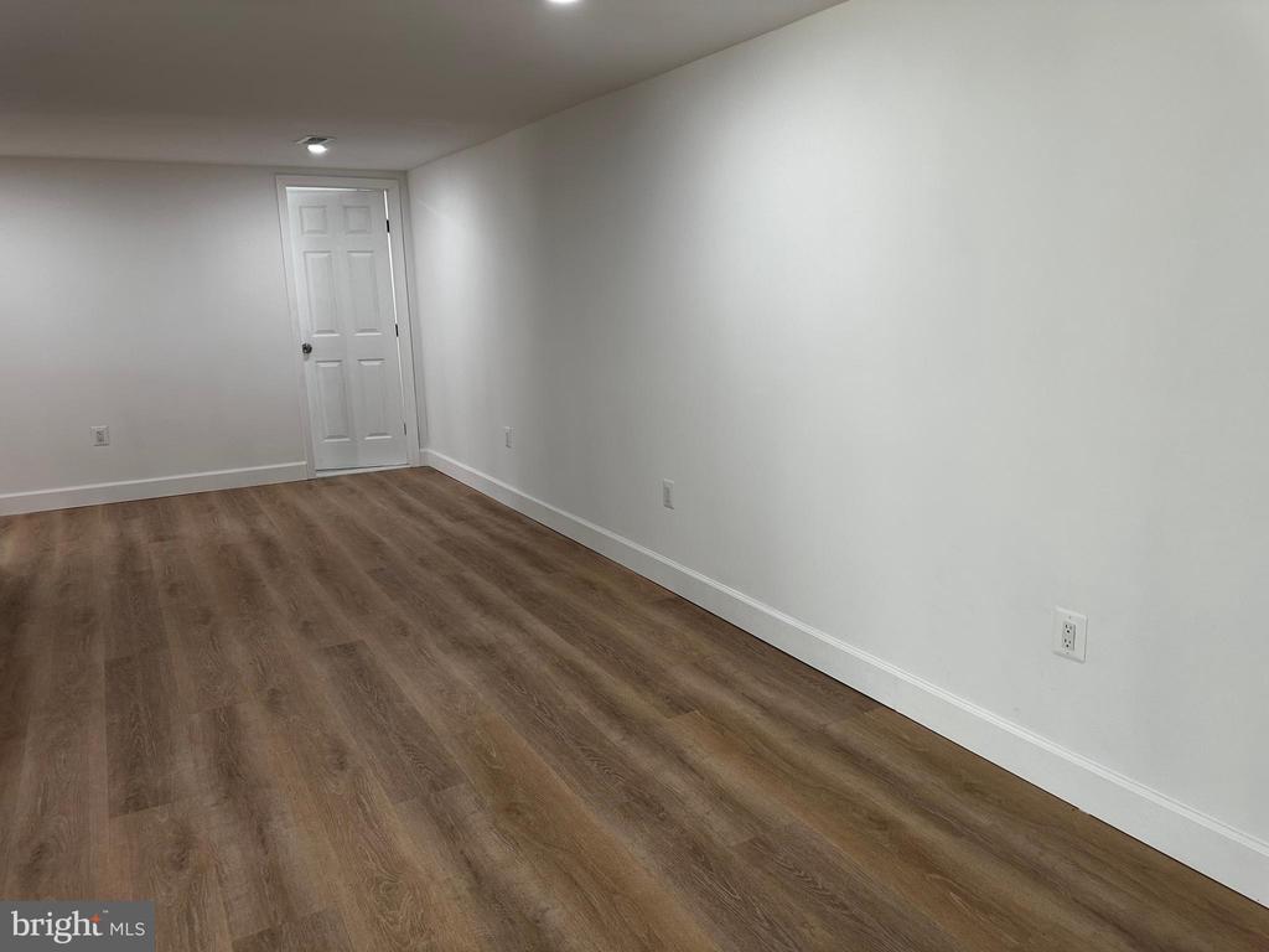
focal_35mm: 24
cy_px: 476
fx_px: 880
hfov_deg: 71.6
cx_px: 634
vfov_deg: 56.8
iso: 125
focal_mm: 6.86
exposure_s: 1/120
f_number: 1.78
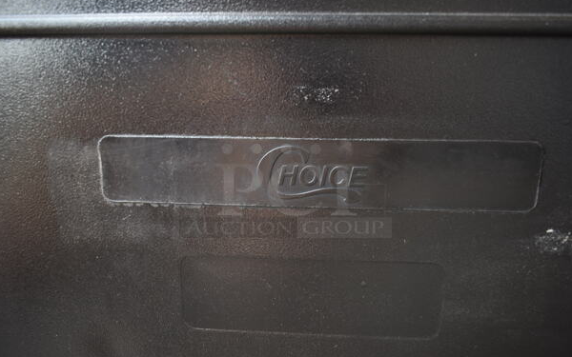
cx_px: 286
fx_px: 436
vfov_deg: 44.5
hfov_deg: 66.5
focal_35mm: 28
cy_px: 188
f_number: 3.5
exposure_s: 1/30
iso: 280
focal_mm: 18
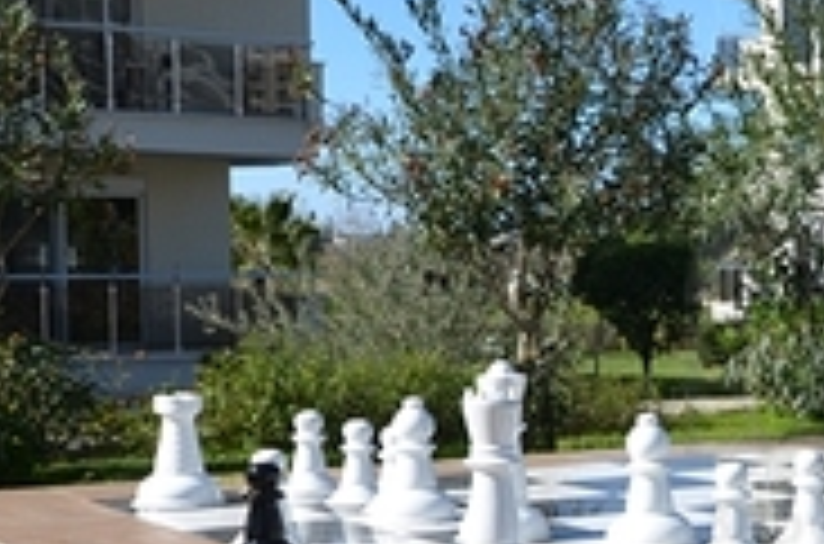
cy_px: 351
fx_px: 2031
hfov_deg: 19.9
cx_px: 1231
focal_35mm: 89
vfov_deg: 15.3
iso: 110
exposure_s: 1/250
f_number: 8
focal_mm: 15
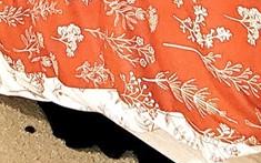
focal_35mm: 94
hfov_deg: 20.9
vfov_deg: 10.4
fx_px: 669
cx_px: -37
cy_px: -312
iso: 640
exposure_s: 1/30
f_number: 2.2
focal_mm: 2.2
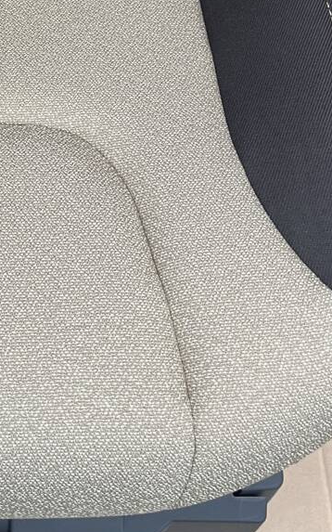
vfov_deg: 24.8
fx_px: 1115
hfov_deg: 16.4
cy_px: -66
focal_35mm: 77
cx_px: -39
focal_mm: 5.1
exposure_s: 1/112
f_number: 1.6
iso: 125
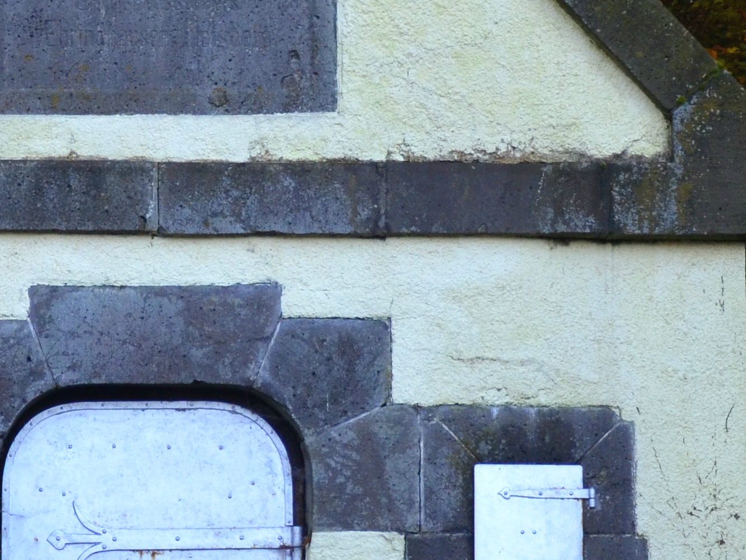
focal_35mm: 159
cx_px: 215
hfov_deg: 12.4
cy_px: 429
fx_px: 3427
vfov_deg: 9.3
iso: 800
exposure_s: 1/500
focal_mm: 30
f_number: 4.2
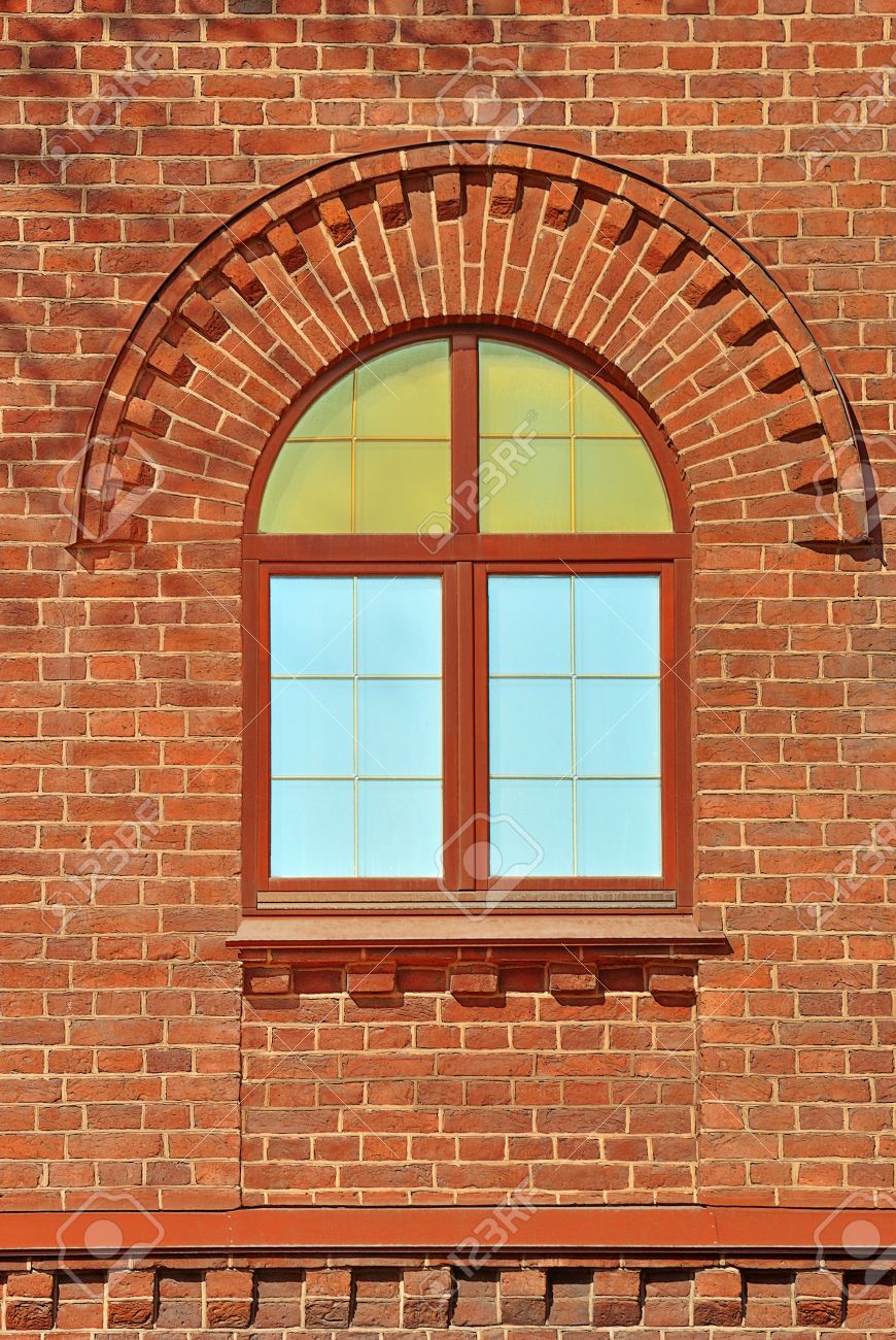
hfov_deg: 4.8
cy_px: 670
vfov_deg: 7.2
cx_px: 448
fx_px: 10611
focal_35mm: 285
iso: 100
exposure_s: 1/200
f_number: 11
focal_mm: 190
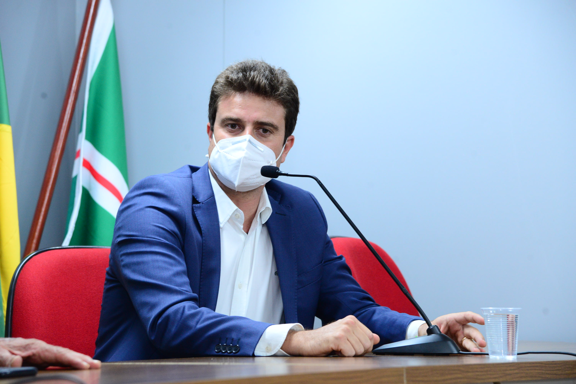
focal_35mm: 120
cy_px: 192
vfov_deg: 11.4
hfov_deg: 17.1
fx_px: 1921
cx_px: 288
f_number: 5.6
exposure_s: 1/60
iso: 2000
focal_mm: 120
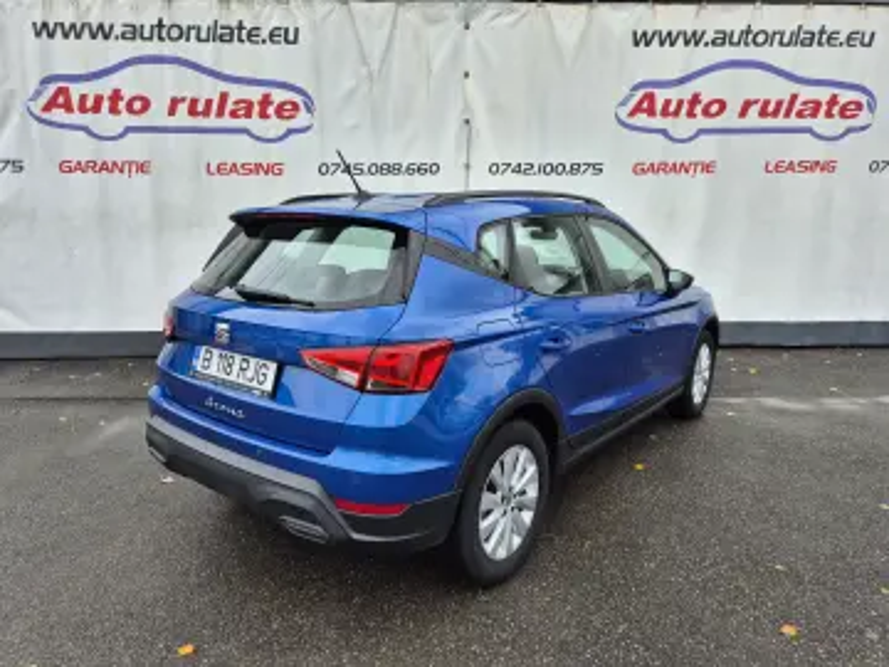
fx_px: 591
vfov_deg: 58.9
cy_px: 334
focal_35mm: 23
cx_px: 444
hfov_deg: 73.9
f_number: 1.8
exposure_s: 1/349
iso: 25
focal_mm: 5.4
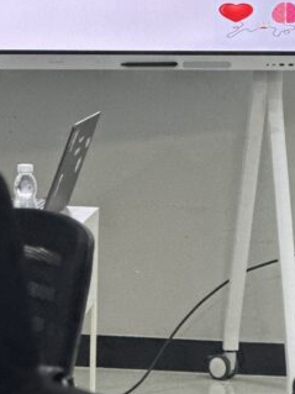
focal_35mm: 247
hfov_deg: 6.0
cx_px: 223
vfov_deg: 8.0
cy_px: 111
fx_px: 2808
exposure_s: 1/100
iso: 250
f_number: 2.8
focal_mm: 9
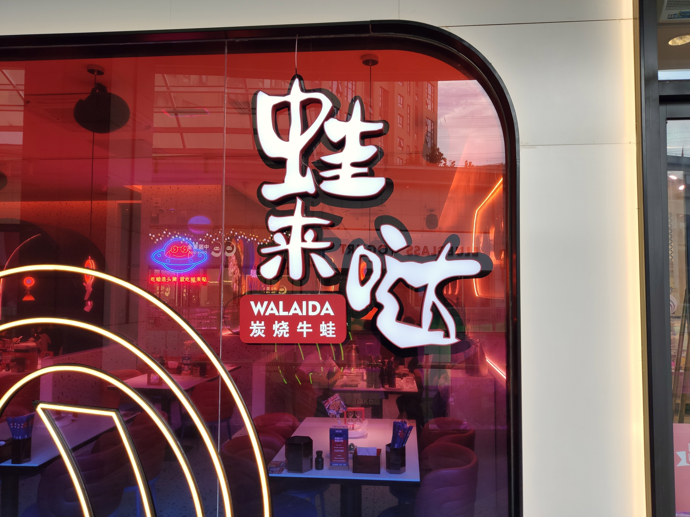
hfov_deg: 67.3
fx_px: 518
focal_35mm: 26
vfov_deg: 53.1
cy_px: 258
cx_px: 345
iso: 126
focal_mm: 4.75
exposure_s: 1/100
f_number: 1.75
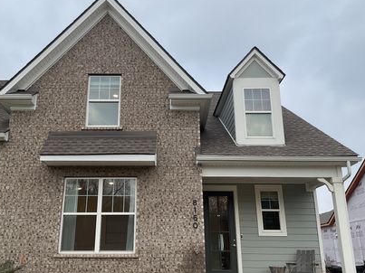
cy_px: 134
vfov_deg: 39.6
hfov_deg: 51.2
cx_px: 158
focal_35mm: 36
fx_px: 379
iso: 16
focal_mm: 3
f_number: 1.8
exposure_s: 1/250
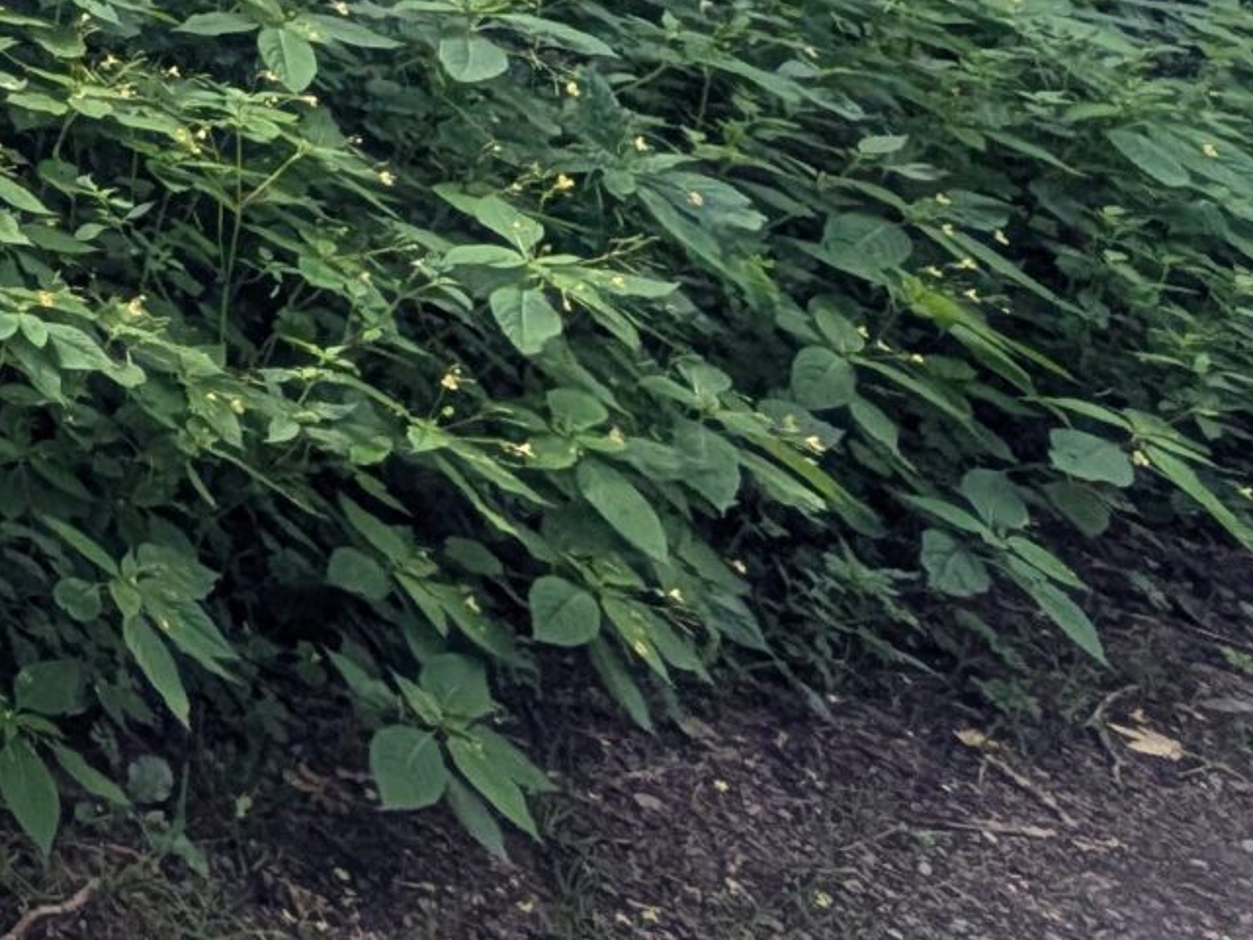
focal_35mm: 48
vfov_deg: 21.3
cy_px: -709
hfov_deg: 20.5
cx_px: -1159
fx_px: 1738
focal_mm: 2.02
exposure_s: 1/960
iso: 35
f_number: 1.7
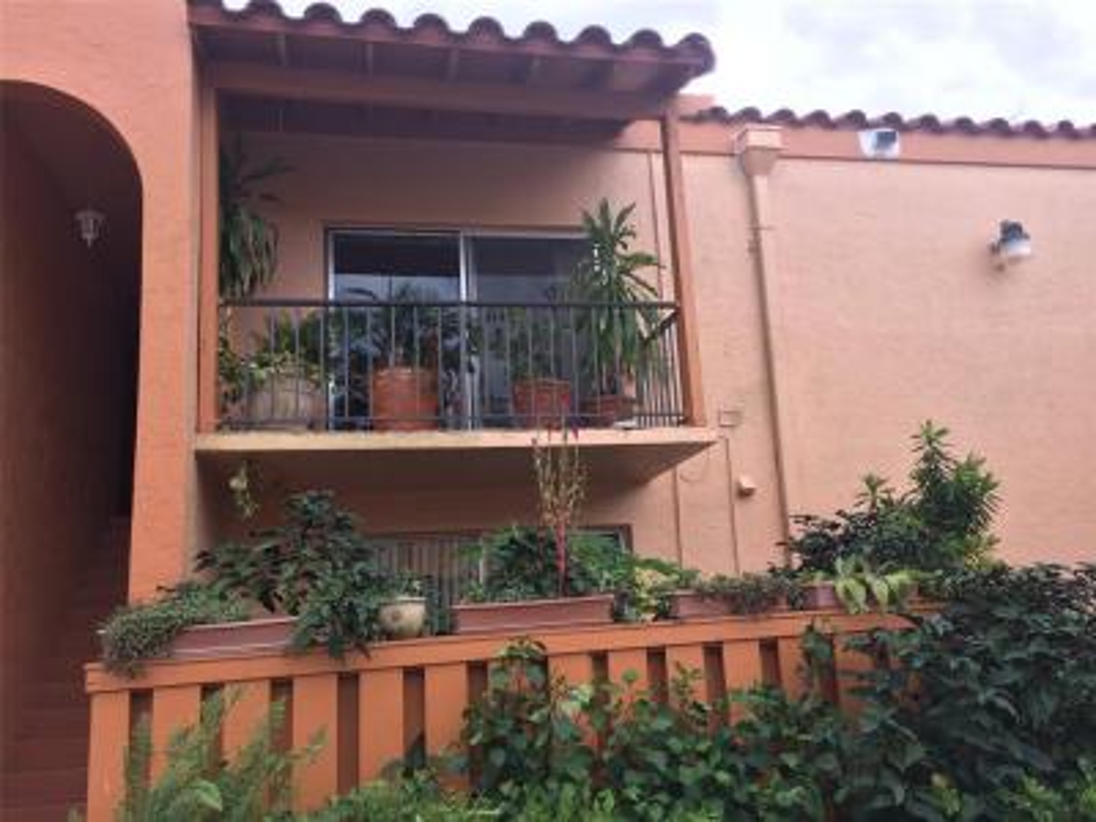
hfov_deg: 61.7
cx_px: 548
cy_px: 411
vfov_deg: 48.2
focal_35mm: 29
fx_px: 918
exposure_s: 1/774
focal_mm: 4.15
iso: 32
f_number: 2.2
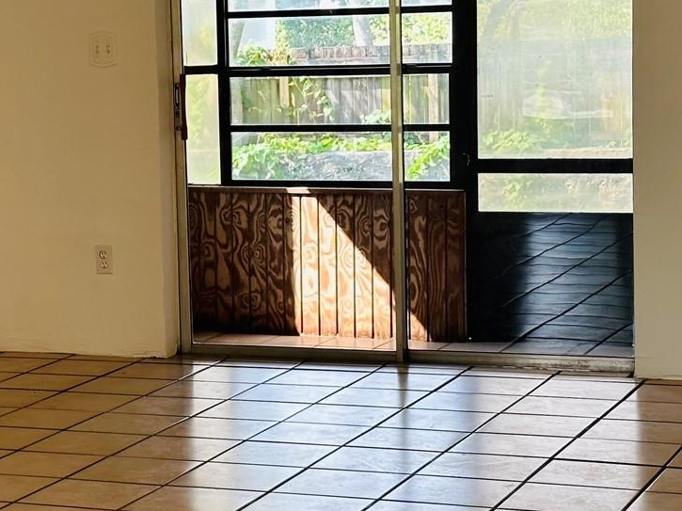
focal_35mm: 106
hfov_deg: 18.3
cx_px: 104
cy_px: 268
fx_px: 2087
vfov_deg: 14.0
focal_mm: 6.86
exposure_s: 1/162
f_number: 1.78
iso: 64
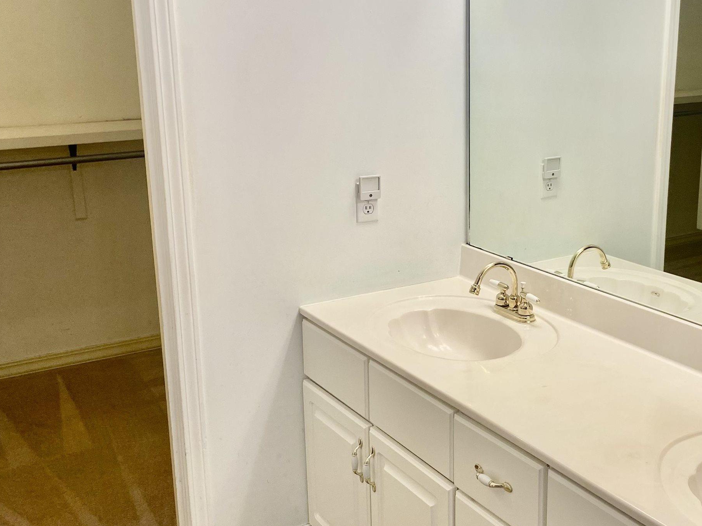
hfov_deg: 42.1
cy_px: 263
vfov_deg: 32.9
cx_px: 490
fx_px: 892
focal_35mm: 44
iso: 80
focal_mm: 4.25
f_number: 1.8
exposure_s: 1/120
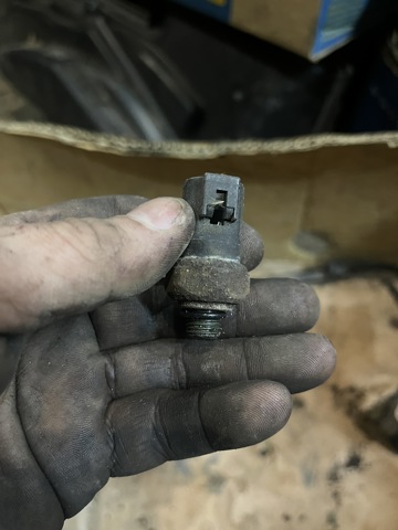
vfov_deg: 67.3
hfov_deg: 53.1
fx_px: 399
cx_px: 199
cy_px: 265
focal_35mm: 26
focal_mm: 5.1
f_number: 1.6
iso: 640
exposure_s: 1/25
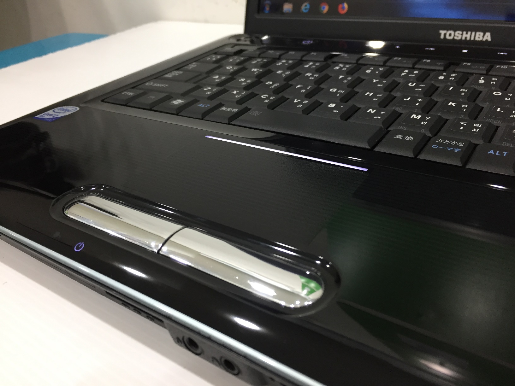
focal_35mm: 29
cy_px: 193
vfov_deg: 48.2
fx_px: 431
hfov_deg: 61.7
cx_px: 258
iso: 125
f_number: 2.2
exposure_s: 1/33
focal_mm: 4.15
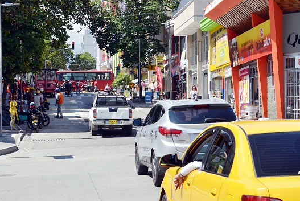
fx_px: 759
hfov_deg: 22.3
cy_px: 97
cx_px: 152
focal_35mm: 91
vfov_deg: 15.1
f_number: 9
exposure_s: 1/250
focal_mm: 50
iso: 100
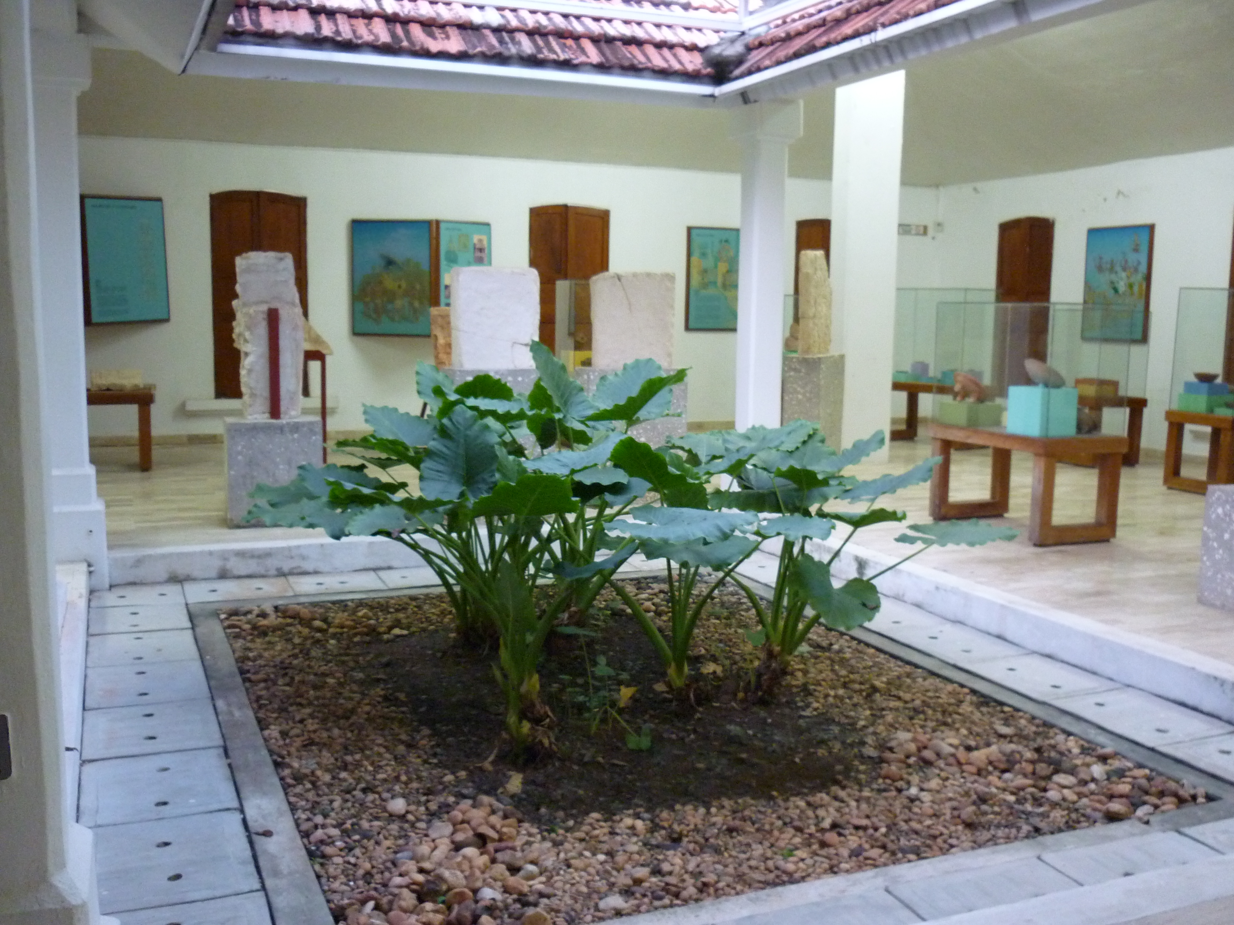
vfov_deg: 42.9
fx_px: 1176
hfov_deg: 55.4
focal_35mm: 33
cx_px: 617
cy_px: 462
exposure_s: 1/20
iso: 400
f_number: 2.8
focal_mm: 5.5
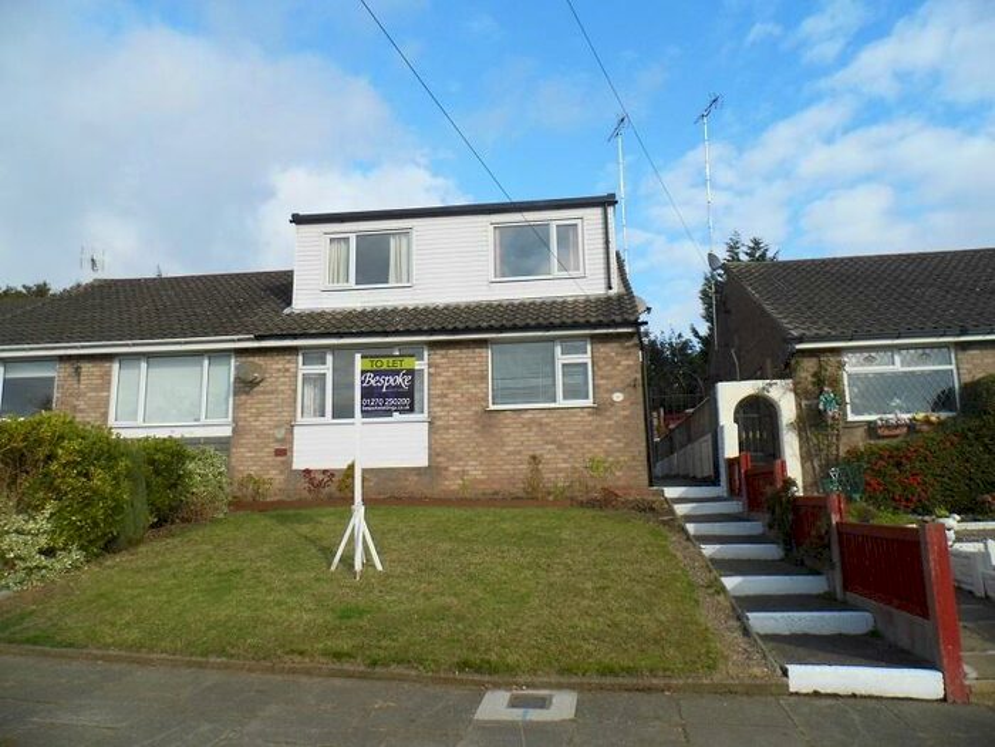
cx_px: 498
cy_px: 374
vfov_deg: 54.9
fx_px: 719
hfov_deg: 69.4
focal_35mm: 25
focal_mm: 4.5
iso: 100
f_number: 8.9
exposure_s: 1/125
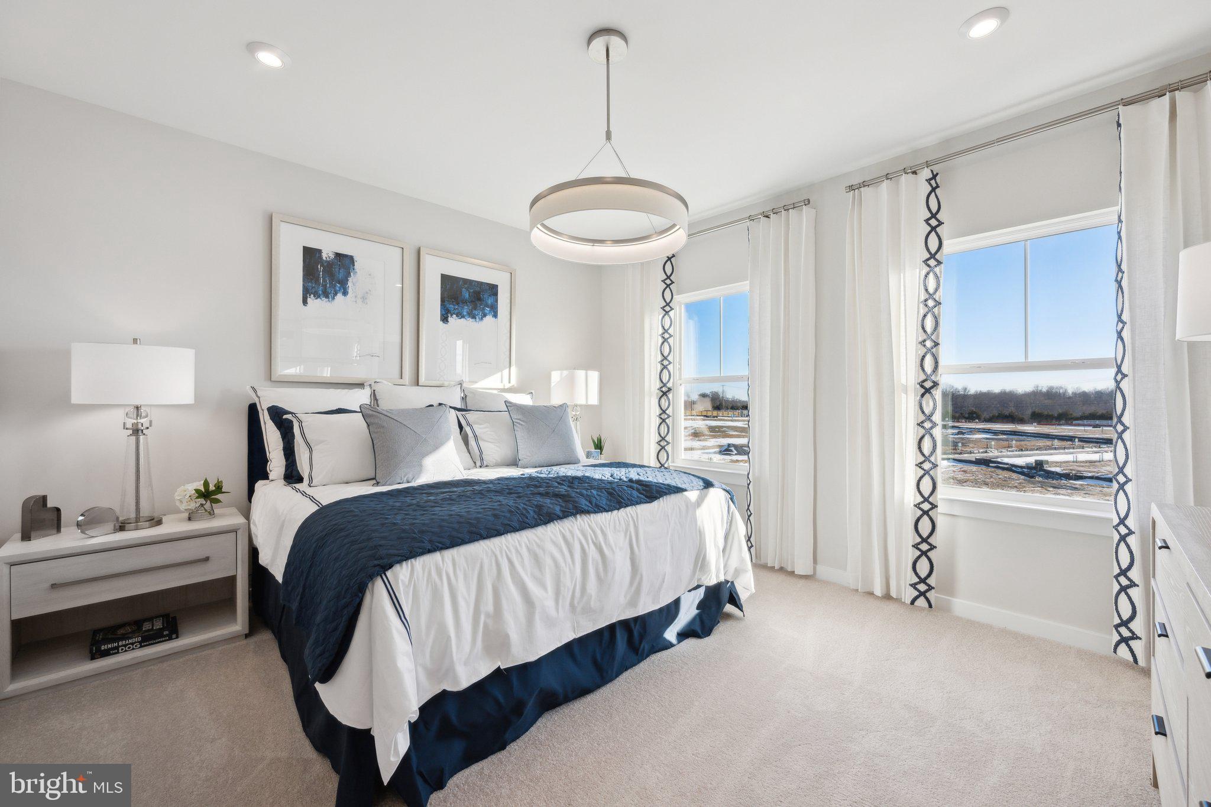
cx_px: 606
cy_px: 404
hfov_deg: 104.3
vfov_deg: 81.2
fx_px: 471
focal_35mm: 14
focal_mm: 14
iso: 400
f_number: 7.1
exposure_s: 1/320
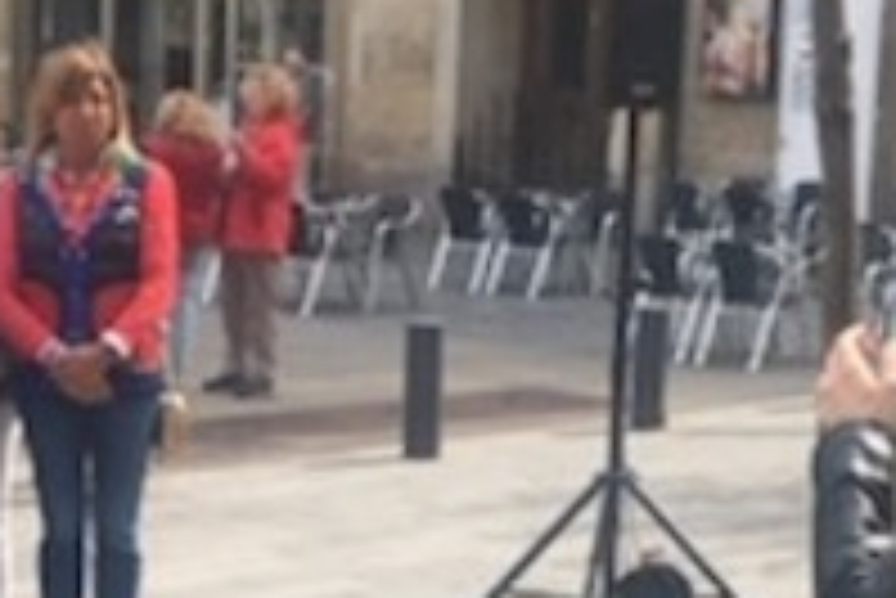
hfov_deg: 18.6
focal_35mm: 110
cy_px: 589
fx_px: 2740
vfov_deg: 12.3
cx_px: 540
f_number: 2.2
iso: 25
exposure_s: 1/587
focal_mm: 4.15
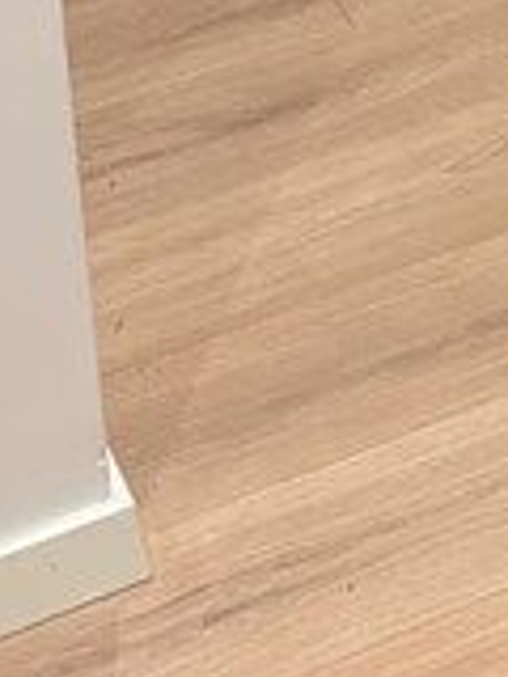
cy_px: -1223
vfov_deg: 10.1
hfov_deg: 9.0
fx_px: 3013
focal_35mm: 154
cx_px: 1046
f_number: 1.78
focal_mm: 6.76
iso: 100
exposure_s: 1/100
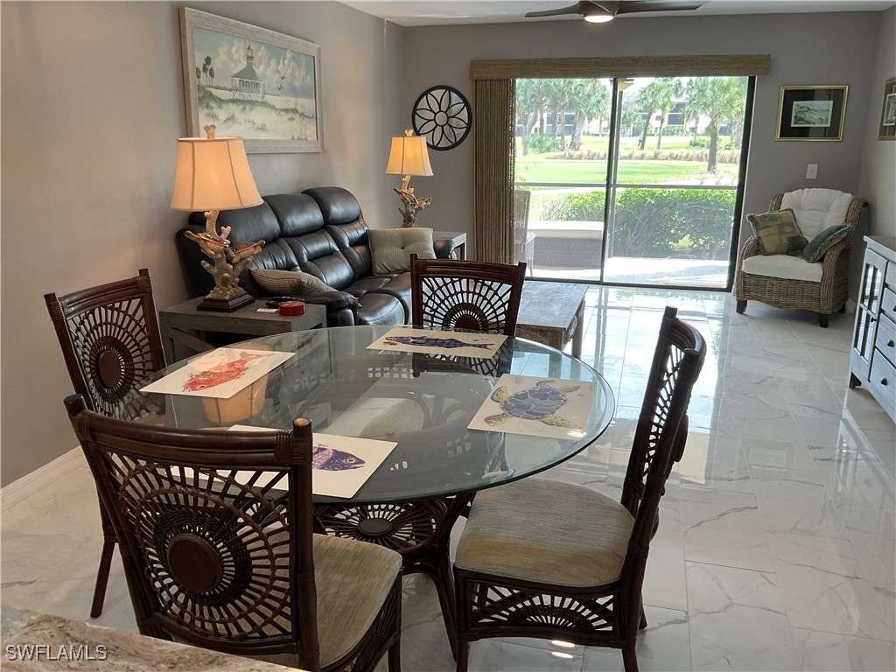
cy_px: 336
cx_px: 448
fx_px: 751
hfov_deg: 61.7
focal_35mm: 29
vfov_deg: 48.2
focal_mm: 3
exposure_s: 1/60
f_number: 1.8
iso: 40
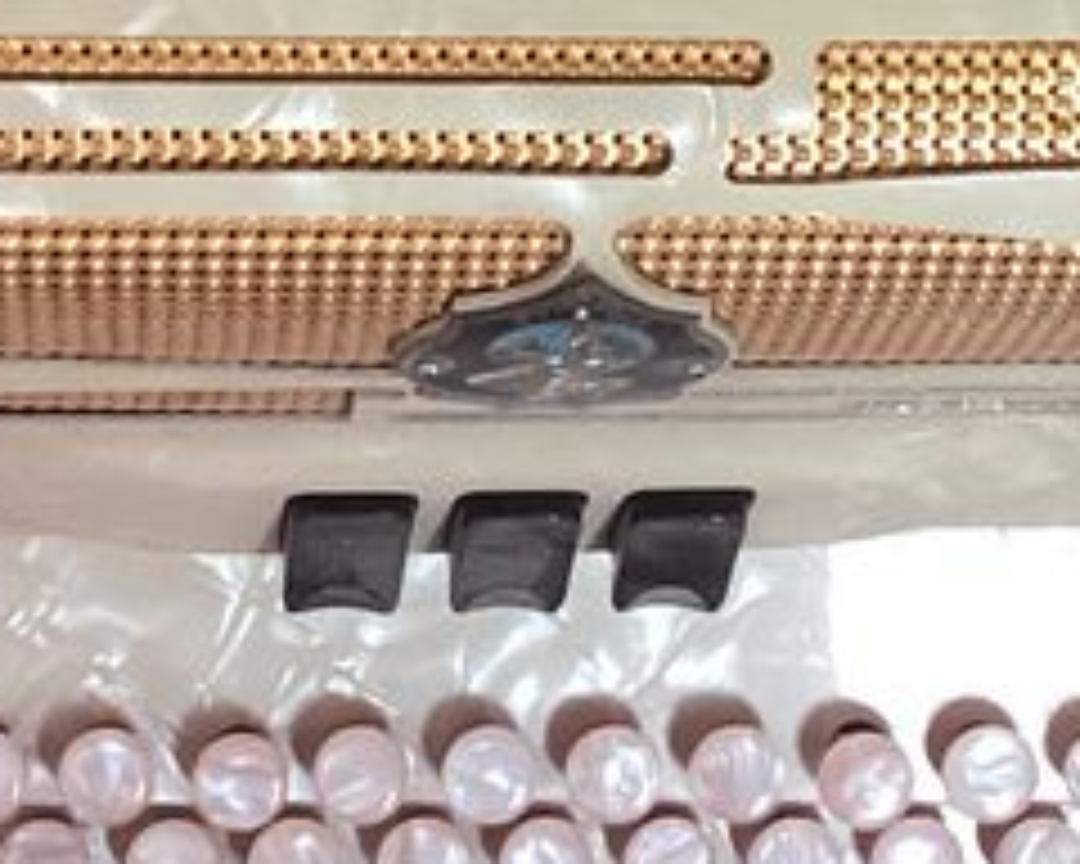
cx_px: 382
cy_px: -76
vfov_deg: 12.1
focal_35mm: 126
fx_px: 4027
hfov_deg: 15.3
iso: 200
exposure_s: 1/60
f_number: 2.4
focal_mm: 3.3
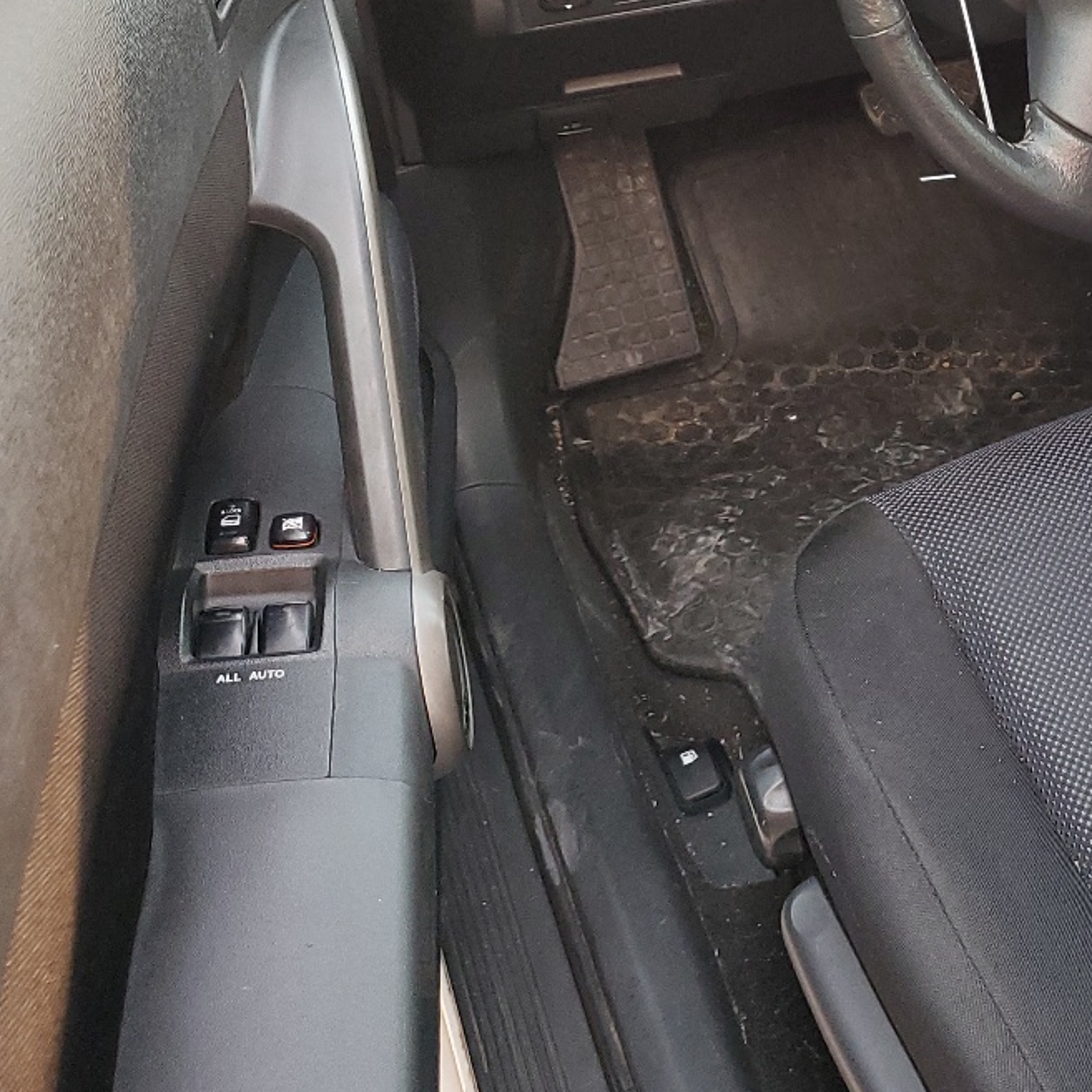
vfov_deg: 30.2
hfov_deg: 28.1
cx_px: 1177
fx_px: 1999
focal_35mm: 56
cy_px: 303
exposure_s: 1/60.2
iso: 110
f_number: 1.5
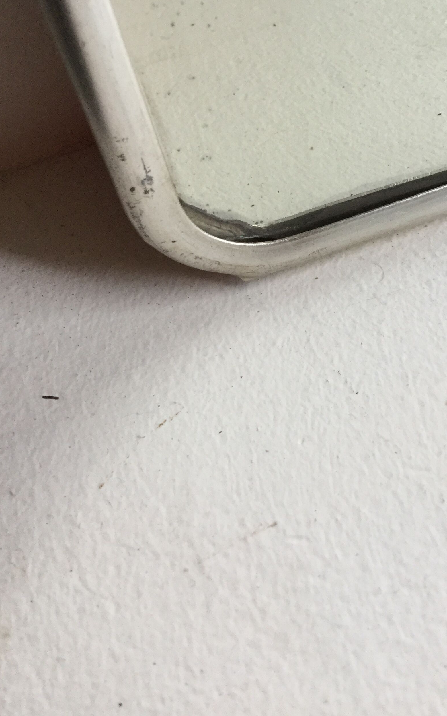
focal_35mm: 43
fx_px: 838
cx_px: 243
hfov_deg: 29.9
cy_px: 252
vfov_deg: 45.7
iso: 100
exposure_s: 1/33
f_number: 2.4
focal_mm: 3.3
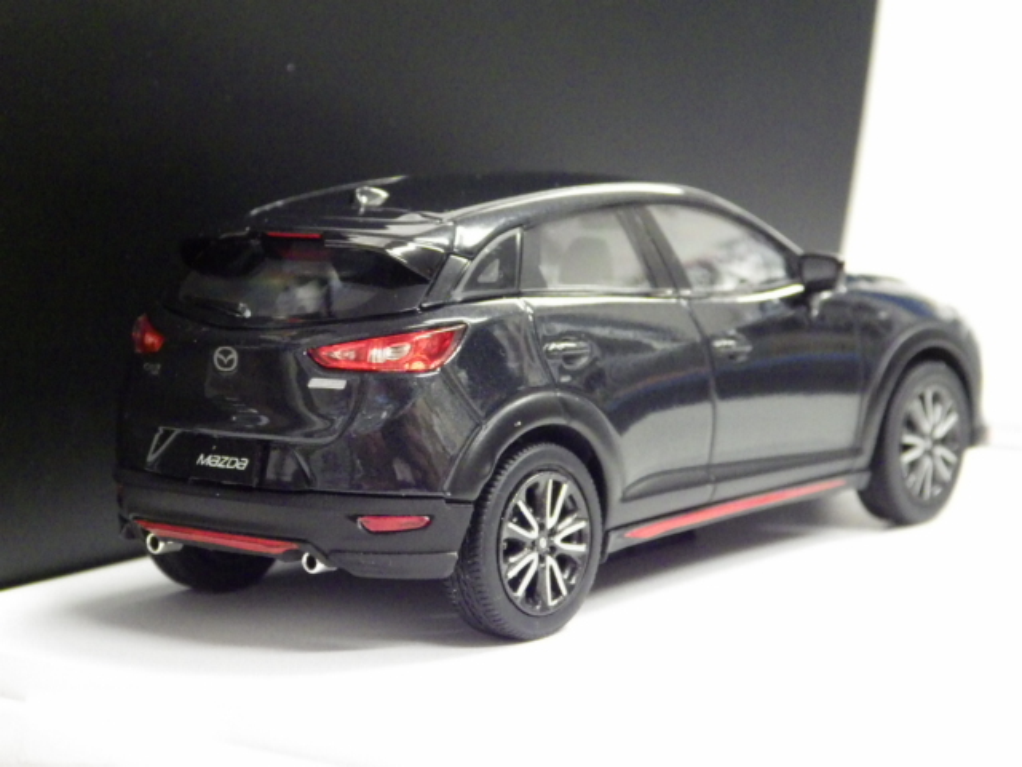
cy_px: 384
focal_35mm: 103
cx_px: 511
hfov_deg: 19.1
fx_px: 3041
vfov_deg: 14.4
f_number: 4.6
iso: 1600
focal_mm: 18.4
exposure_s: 1/30
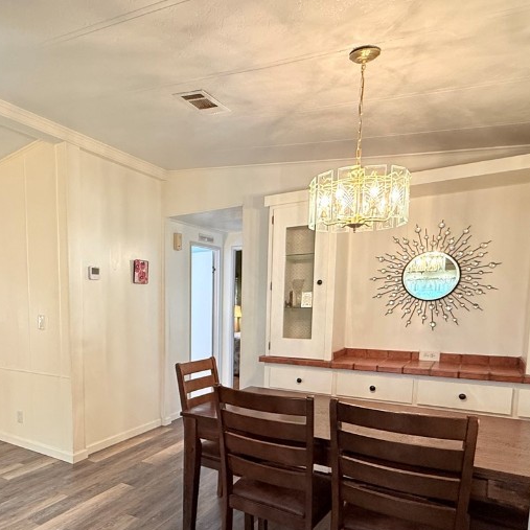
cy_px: 351
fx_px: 433
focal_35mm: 25
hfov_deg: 60.1
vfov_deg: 61.5
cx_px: 144
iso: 250
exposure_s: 1/60
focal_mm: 2.22
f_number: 2.2
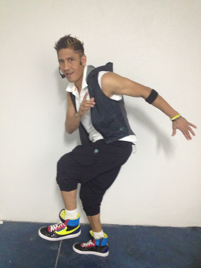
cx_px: 100
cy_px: 134
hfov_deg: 40.7
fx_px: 271
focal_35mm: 35
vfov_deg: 52.6
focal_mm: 4.28
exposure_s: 1/17
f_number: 2.4
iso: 400
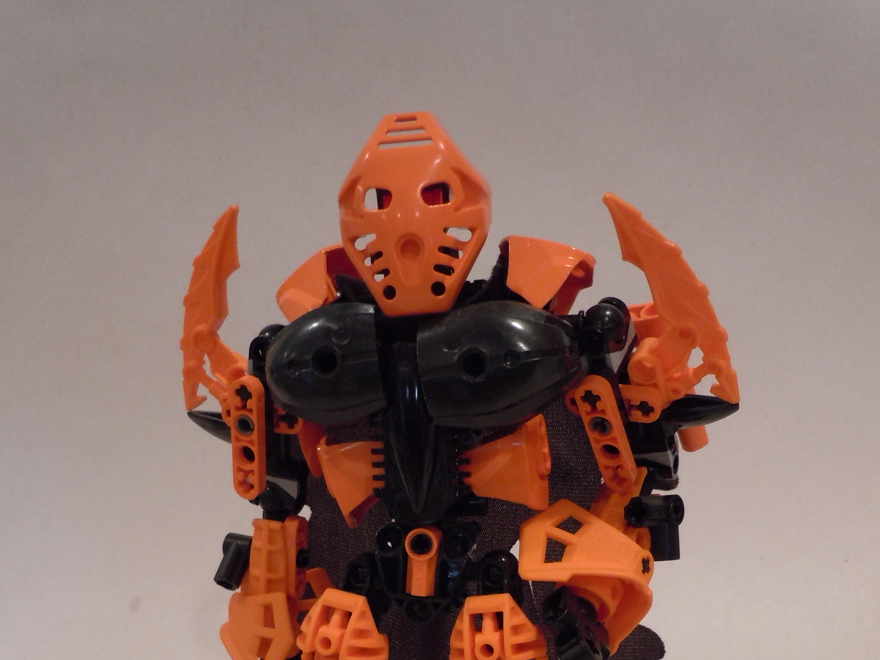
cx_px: 422
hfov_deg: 47.9
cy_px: 612
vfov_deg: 34.5
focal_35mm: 39
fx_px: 991
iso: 400
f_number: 3.7
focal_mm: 5
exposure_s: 1/20
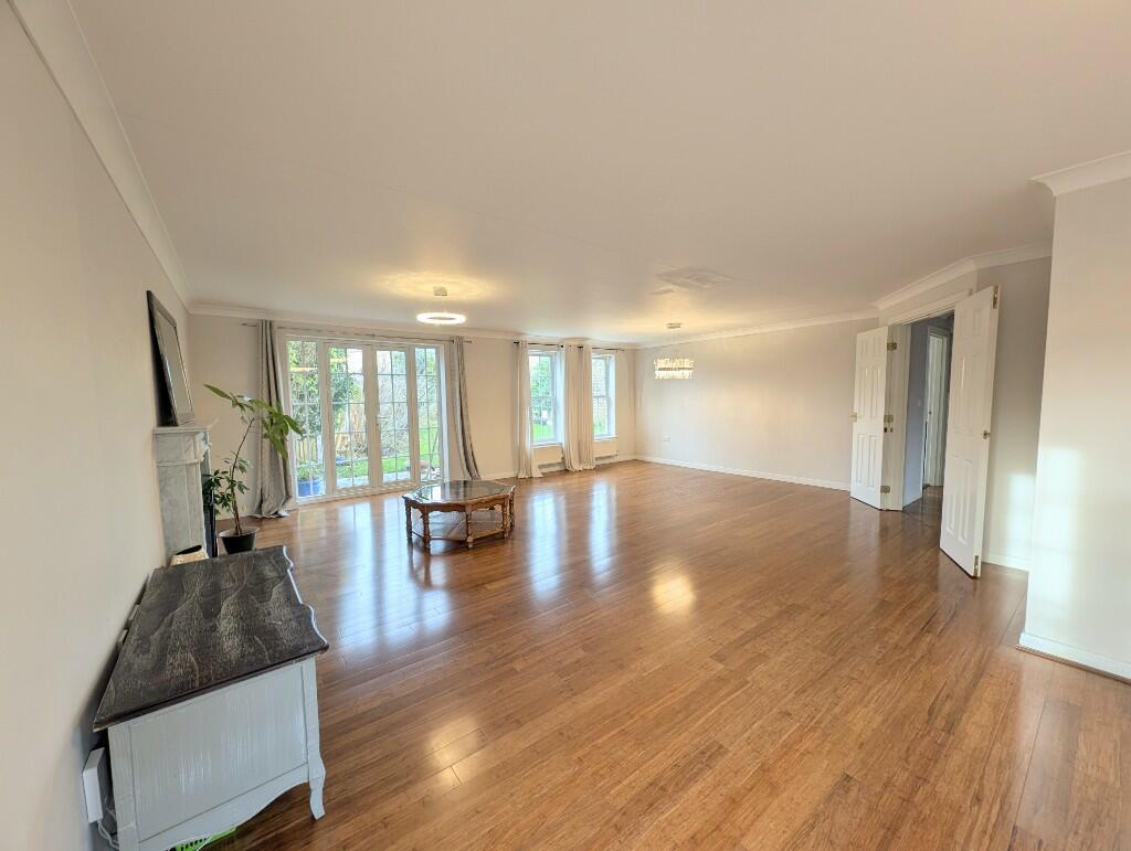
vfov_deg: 94.6
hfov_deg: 110.5
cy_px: 426
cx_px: 566
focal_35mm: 12
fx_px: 393
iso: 46
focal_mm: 2.23
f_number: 1.95
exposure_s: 1/50
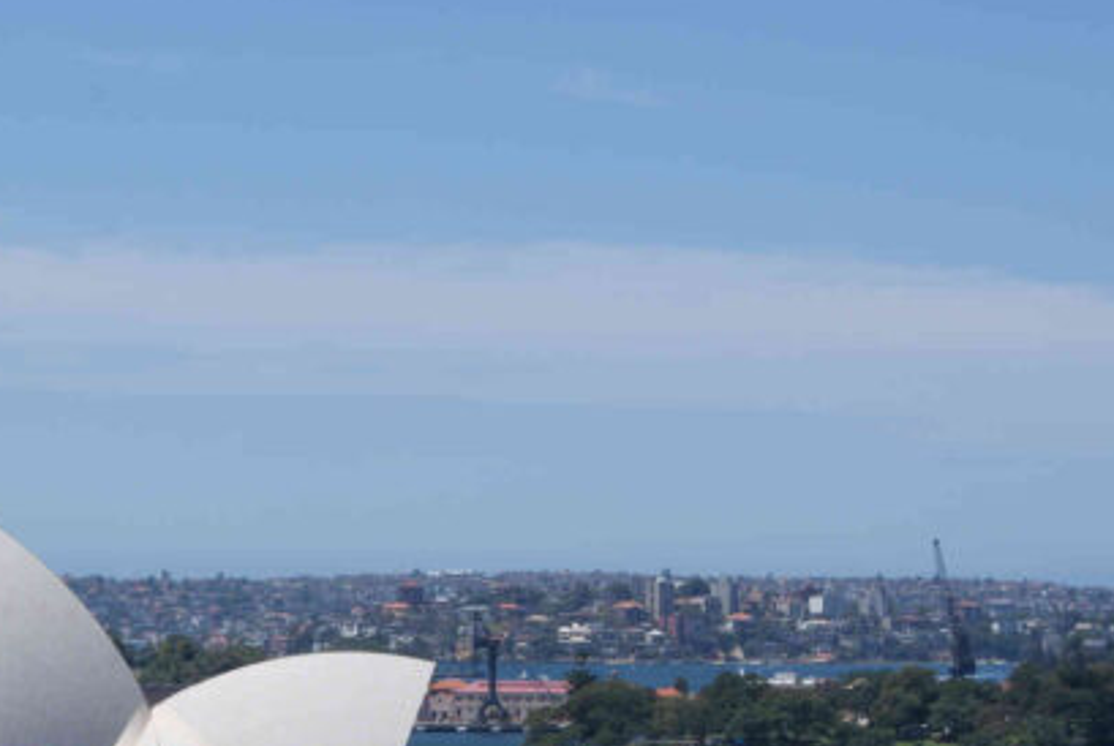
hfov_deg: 13.1
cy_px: 681
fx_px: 4801
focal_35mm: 155
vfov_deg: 8.9
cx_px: 133
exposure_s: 1/100
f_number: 16
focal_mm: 55
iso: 100
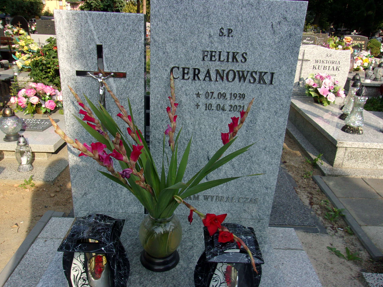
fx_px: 321
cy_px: 141
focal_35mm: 29
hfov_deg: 61.7
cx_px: 188
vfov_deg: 48.2
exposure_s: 1/50
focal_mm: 4.9
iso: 80
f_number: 10.4
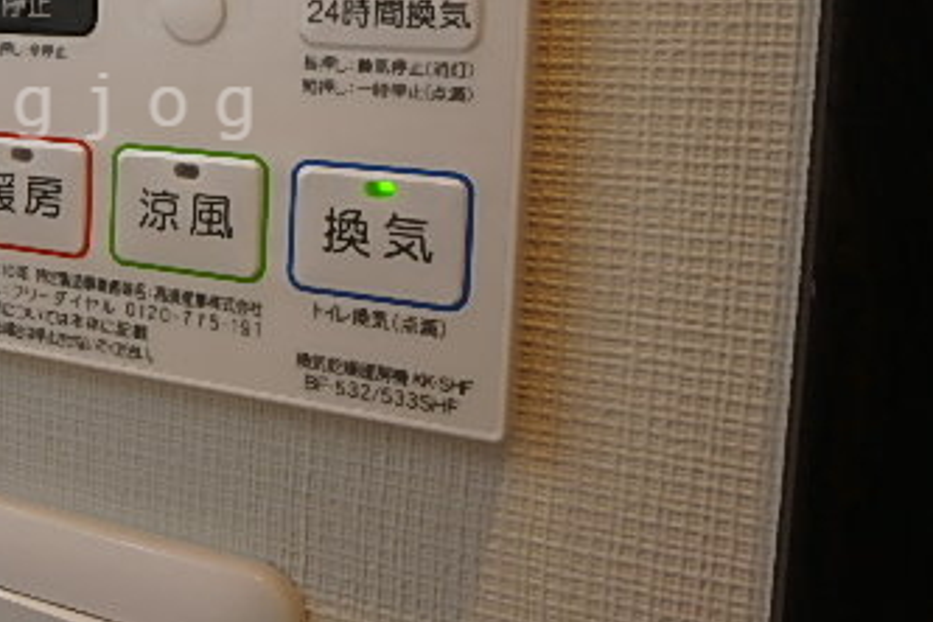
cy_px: 106
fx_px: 1088
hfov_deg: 42.2
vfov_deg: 30.9
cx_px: 76
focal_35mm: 42
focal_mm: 3.7
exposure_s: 1/100
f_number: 3.5
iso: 125
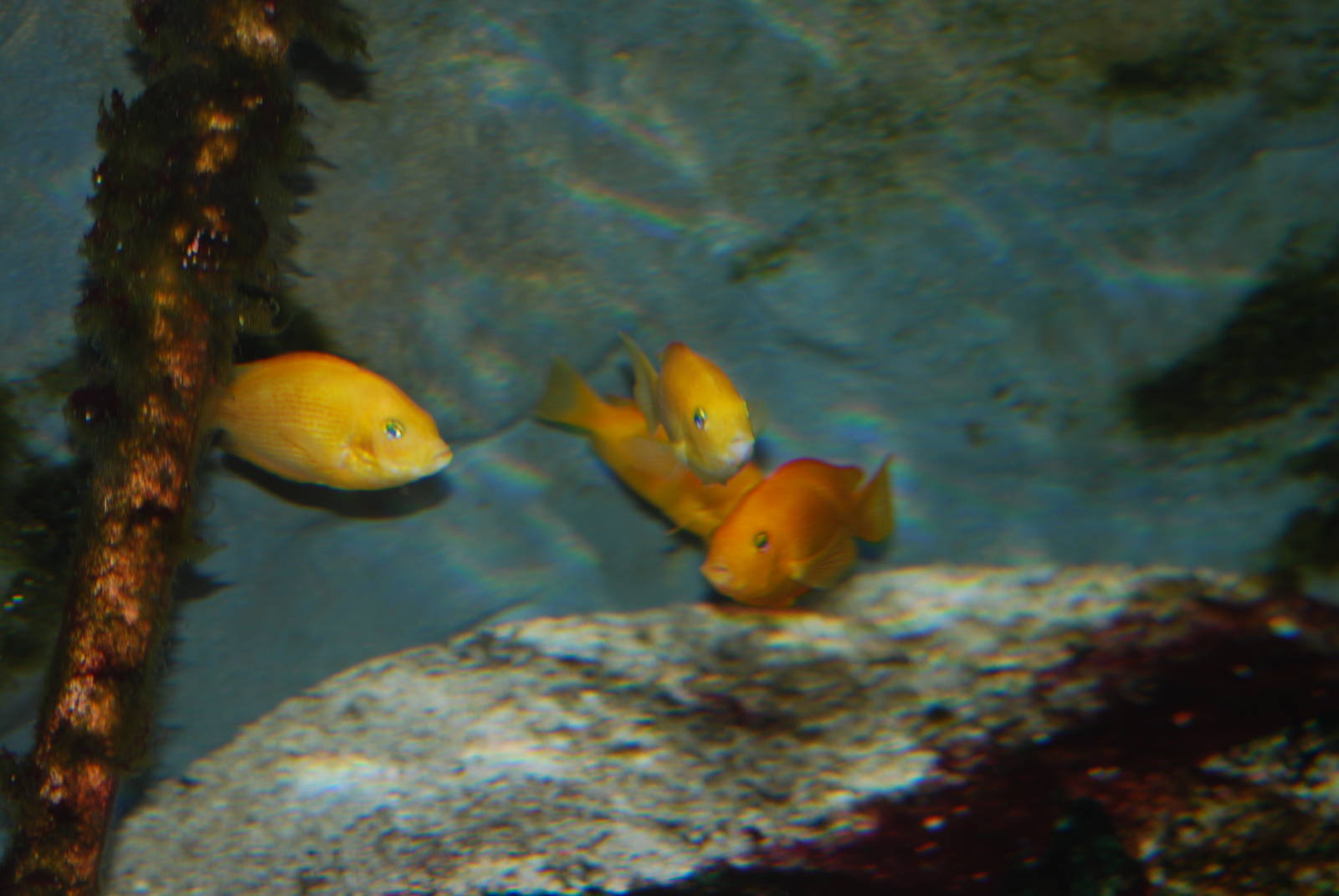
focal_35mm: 105
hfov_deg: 19.4
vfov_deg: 13.1
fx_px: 3910
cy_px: 448
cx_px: 670
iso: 100
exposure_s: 1/125
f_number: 4
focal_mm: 70
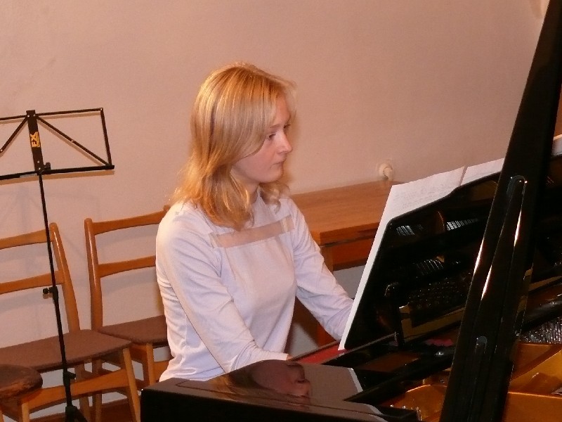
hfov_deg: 20.2
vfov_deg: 15.2
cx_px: 281
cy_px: 211
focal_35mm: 97
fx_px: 1575
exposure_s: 1/30
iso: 400
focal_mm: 13
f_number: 3.2
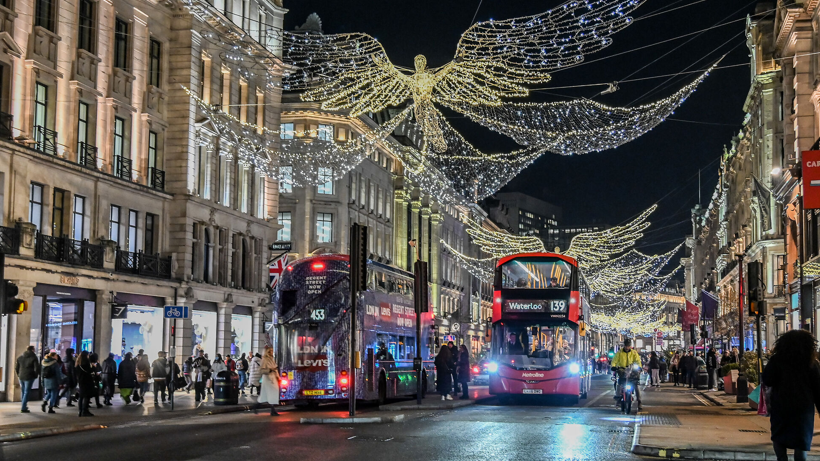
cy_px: 214
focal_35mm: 53
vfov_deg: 22.8
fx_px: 1145
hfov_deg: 39.4
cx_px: 416
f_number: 3.8
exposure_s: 1/40
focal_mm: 27
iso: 1600
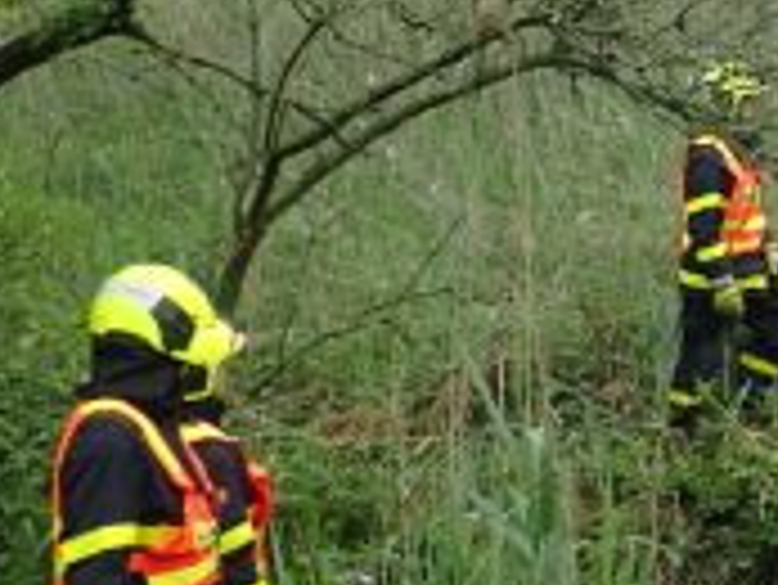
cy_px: 164
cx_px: 1093
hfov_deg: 16.6
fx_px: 2474
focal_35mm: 110
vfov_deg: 13.4
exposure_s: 1/80
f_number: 2.7
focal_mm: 6.86
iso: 100
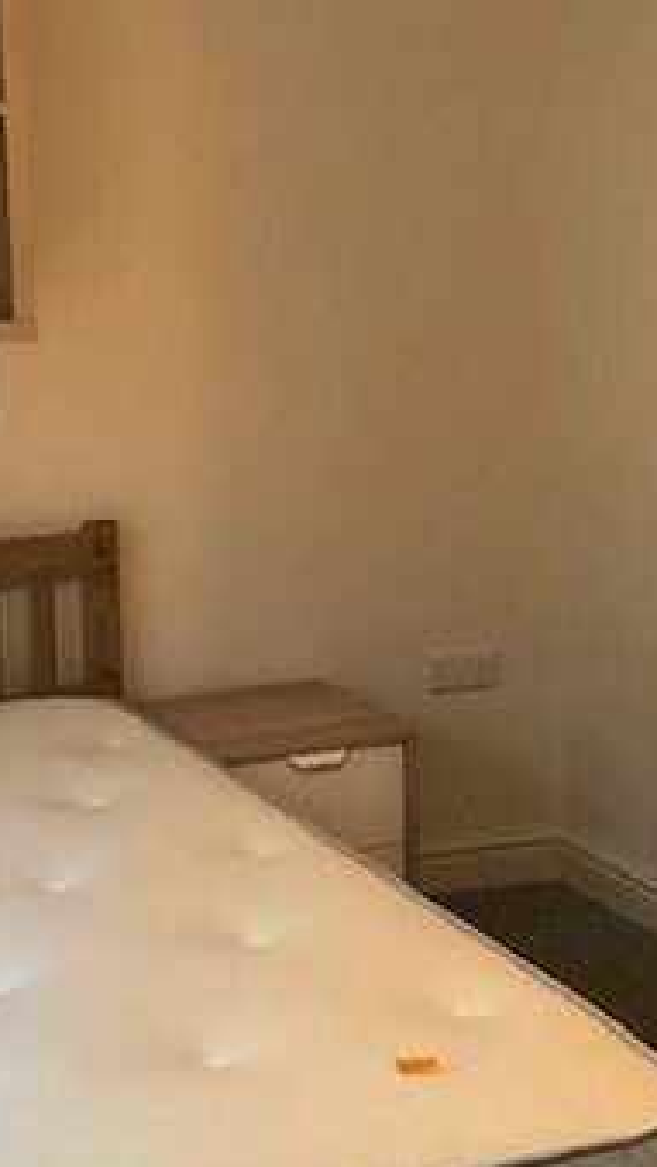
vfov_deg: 33.3
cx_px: 196
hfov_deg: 19.1
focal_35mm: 63
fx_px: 1949
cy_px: 570
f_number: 1.8
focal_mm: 3.99
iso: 40
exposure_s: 1/33
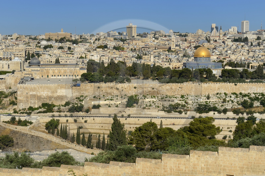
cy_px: 88
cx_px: 132
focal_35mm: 70
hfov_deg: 28.8
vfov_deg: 19.4
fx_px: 515
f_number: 14
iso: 200
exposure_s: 1/320
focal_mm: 70
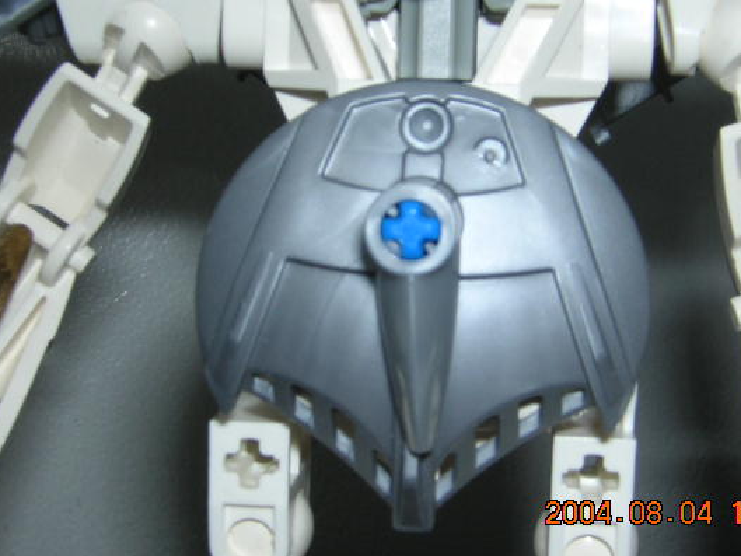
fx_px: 1606
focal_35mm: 75
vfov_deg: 19.6
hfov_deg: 26.0
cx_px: 416
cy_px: 246
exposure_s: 1/60.1
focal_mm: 8.1
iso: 100
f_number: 6.8
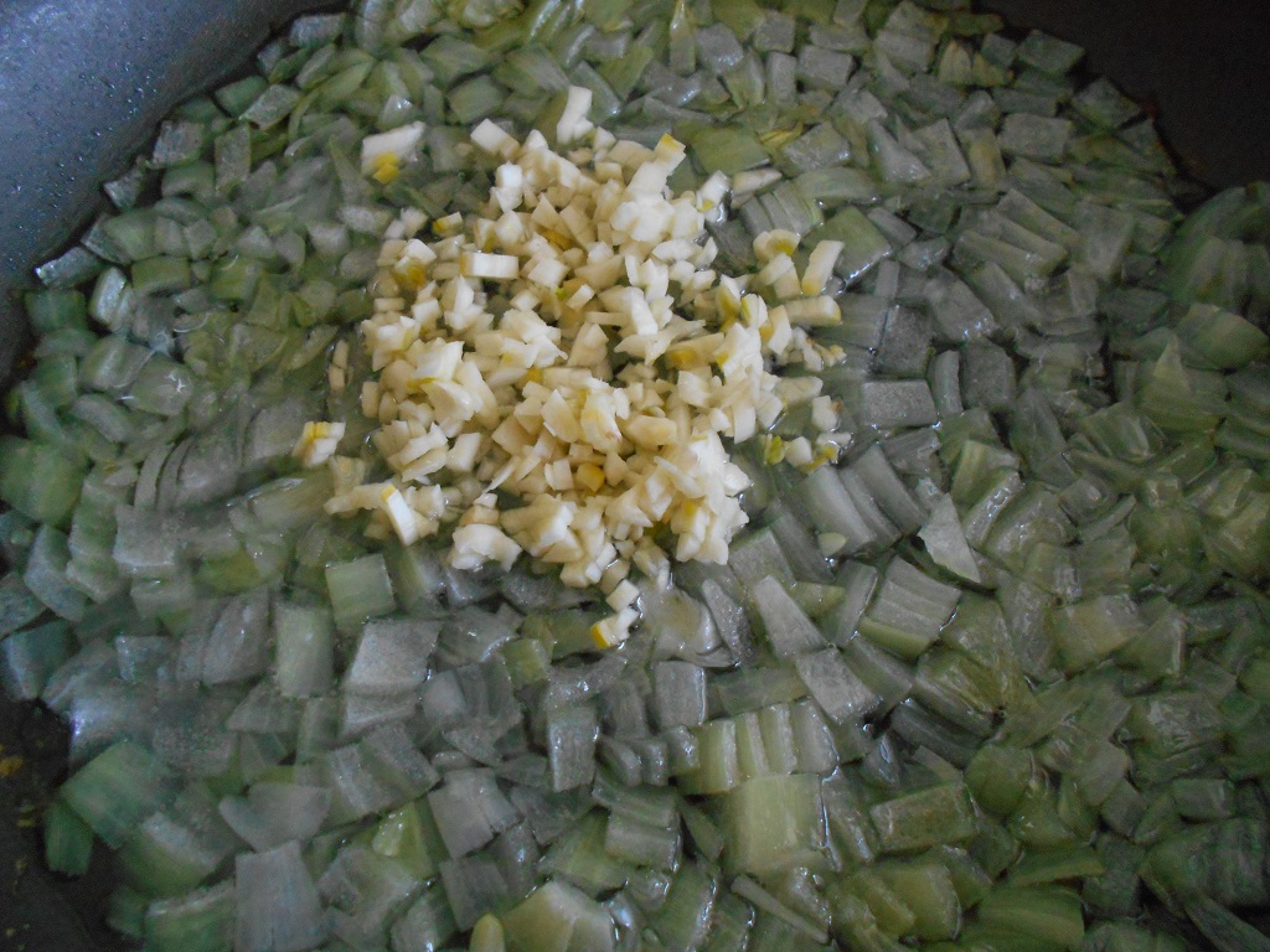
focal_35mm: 26
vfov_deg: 53.1
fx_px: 954
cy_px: 476
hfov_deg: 67.3
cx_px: 635
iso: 800
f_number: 3.2
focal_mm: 4.6
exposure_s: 1/160
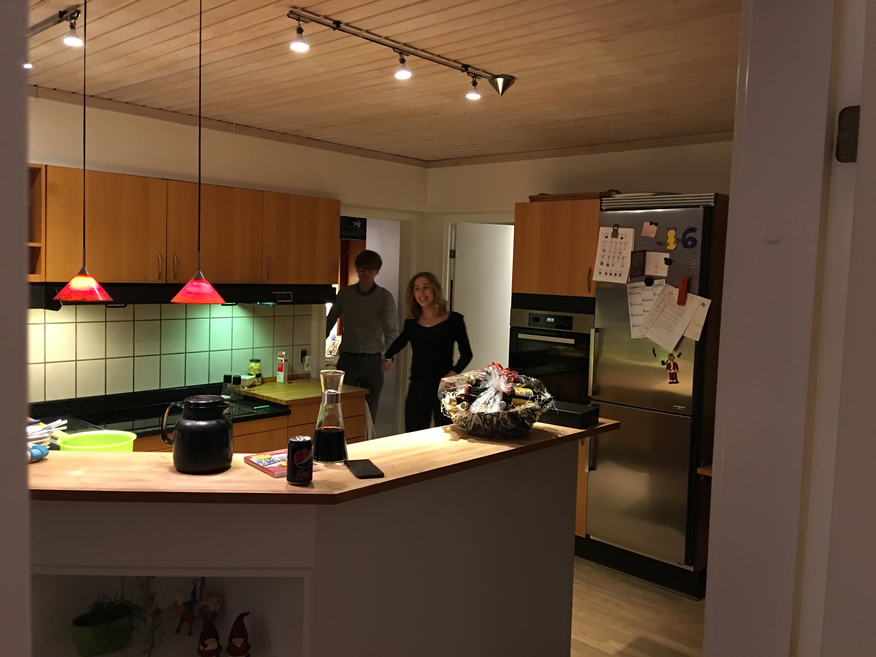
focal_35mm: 29
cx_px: 438
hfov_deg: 61.7
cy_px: 328
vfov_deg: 48.2
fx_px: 734
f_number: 2.2
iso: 100
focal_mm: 4.15
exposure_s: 1/8
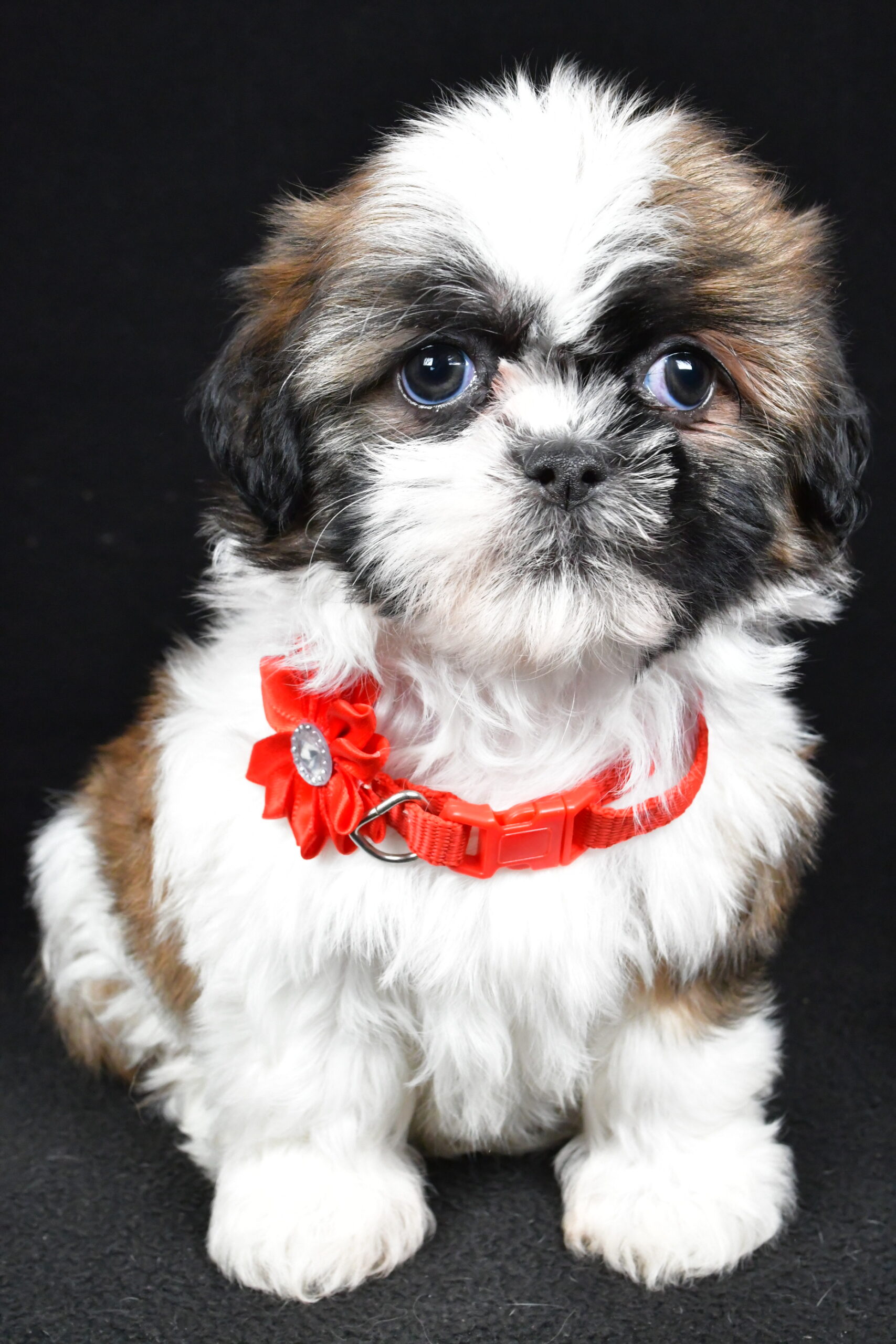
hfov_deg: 31.9
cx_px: 448
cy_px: 672
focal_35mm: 42
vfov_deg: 46.4
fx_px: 1568
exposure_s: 1/400
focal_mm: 28
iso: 6400
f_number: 11
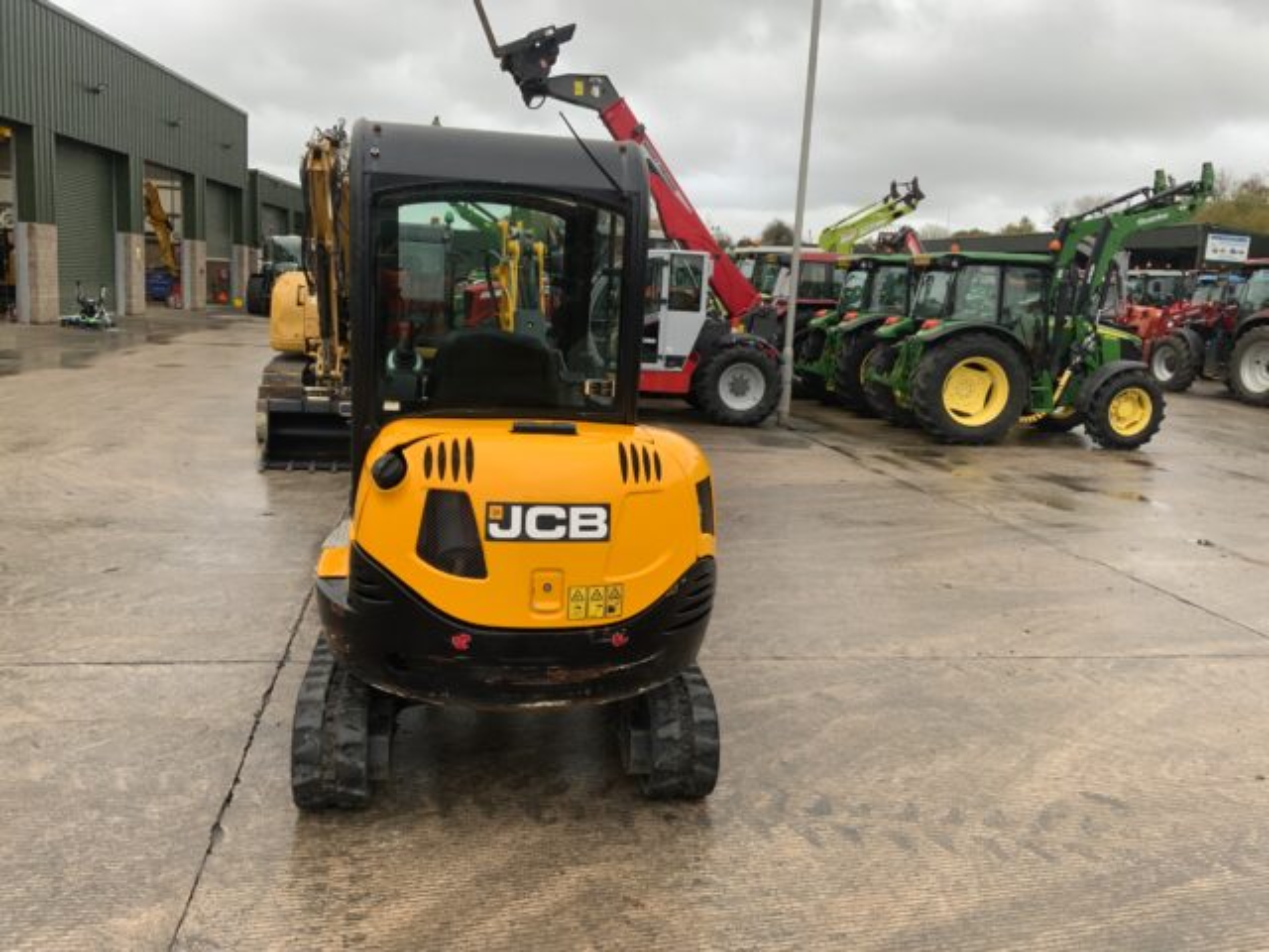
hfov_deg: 61.7
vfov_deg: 48.2
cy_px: 476
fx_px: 1063
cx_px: 634
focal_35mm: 29
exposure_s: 1/122
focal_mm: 3
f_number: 1.8
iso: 64
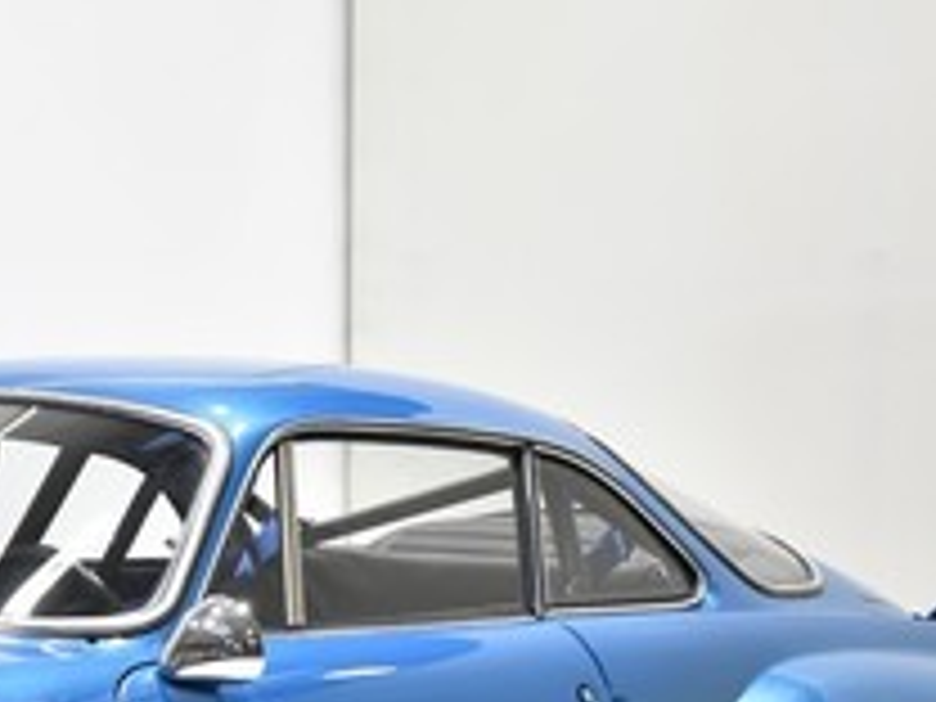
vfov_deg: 12.4
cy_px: 637
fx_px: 3198
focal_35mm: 118
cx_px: -94
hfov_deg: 16.2
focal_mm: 31
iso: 100
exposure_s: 1/15
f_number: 4.2
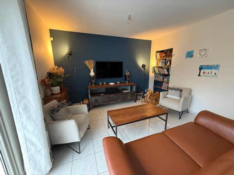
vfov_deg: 85.7
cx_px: 117
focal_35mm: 14
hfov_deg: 102.1
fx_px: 95
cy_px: 88
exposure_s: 1/50
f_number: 2.2
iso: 500
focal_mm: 2.22
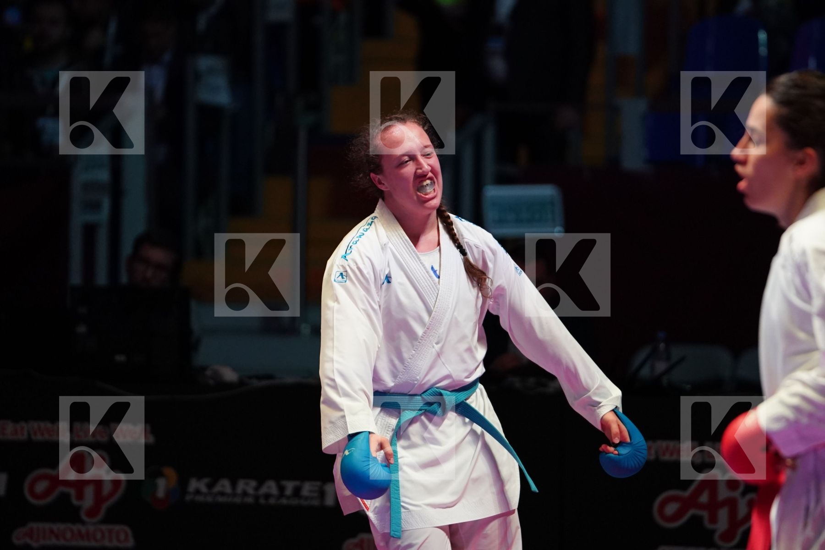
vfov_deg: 4.6
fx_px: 6874
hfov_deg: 6.9
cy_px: 275
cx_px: 412
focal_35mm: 300
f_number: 2.8
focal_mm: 200
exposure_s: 1/1000
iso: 2000
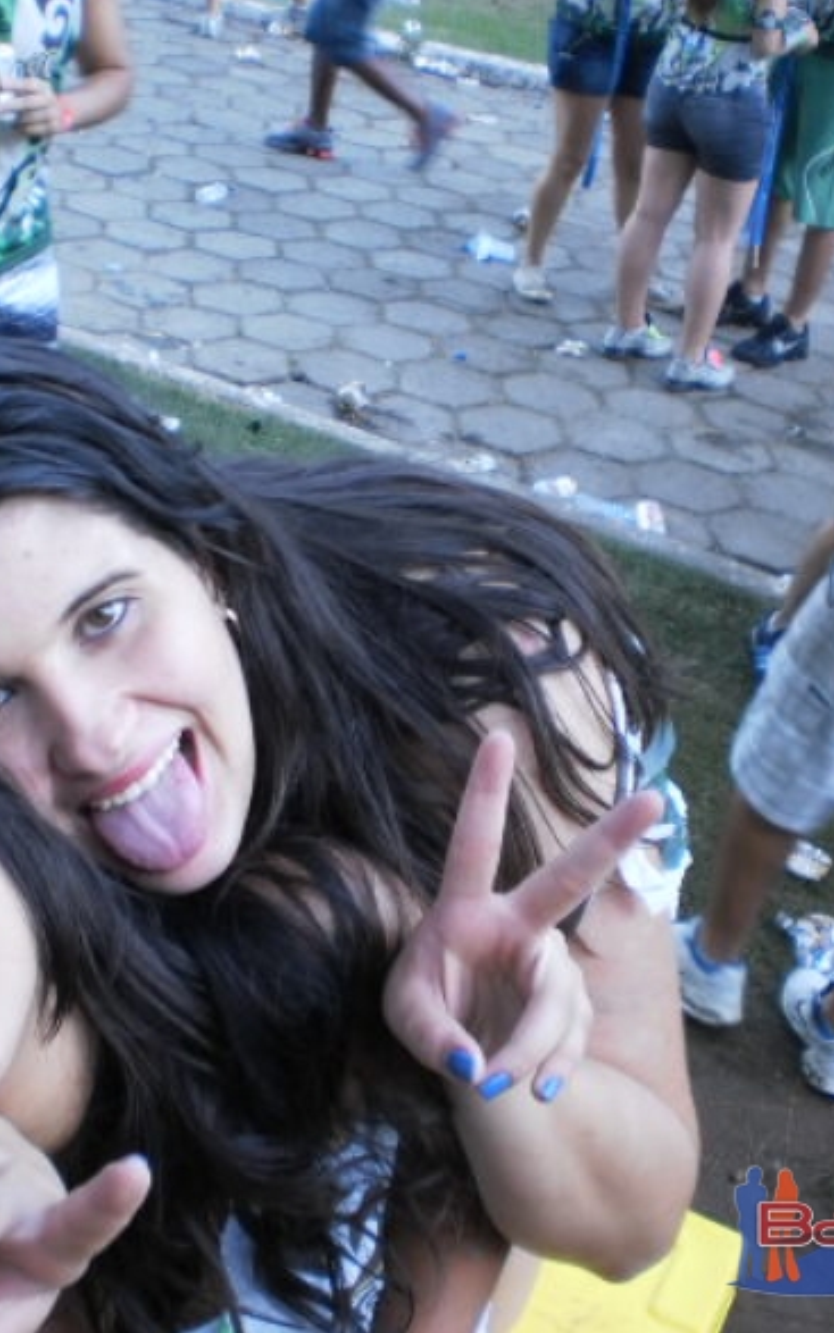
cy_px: 654
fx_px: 1891
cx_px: 193
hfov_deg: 24.6
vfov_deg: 38.9
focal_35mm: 52
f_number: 3.1
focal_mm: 6.3
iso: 100
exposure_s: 1/30
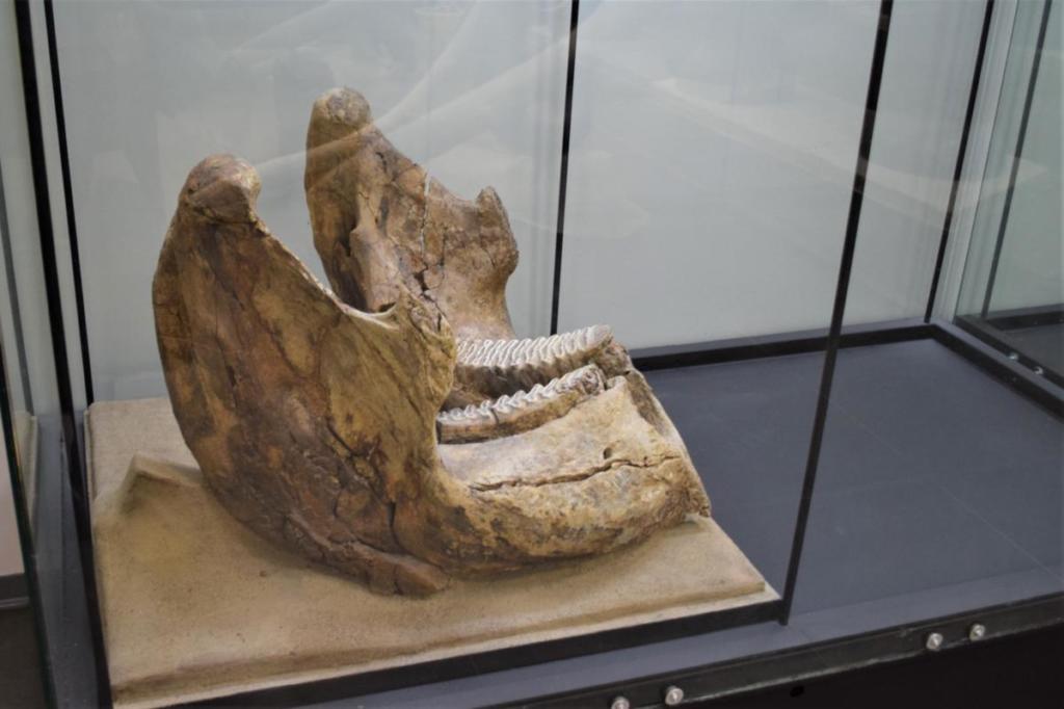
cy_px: 354
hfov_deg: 61.9
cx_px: 532
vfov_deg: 43.6
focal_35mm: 30
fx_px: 886
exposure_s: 1/60
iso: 900
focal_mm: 20
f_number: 3.8
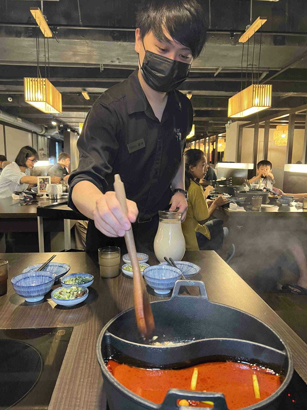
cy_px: 205
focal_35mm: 26
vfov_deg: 67.3
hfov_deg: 53.1
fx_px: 307
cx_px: 154
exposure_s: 1/60
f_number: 1.5
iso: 500
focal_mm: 5.7
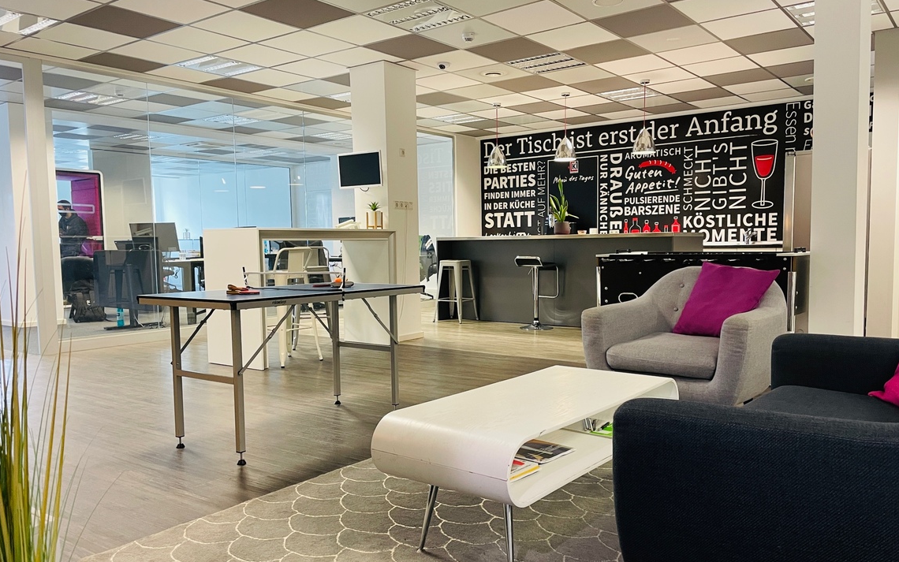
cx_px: 471
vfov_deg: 43.1
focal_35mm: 29
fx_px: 711
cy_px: 309
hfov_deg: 64.6
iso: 200
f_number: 1.6
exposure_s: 1/50
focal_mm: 4.2
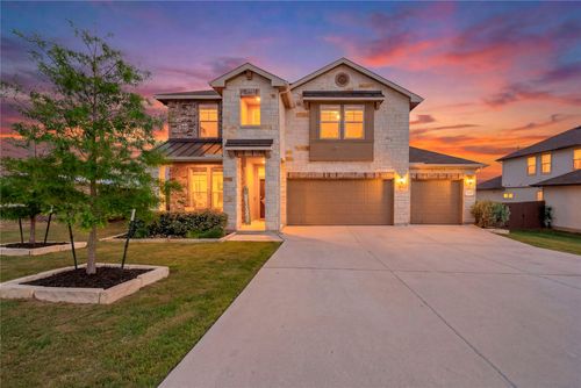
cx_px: 290
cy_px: 194
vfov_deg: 73.8
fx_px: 258
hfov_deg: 96.7
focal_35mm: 16
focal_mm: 16
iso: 200
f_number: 10
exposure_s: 1/400
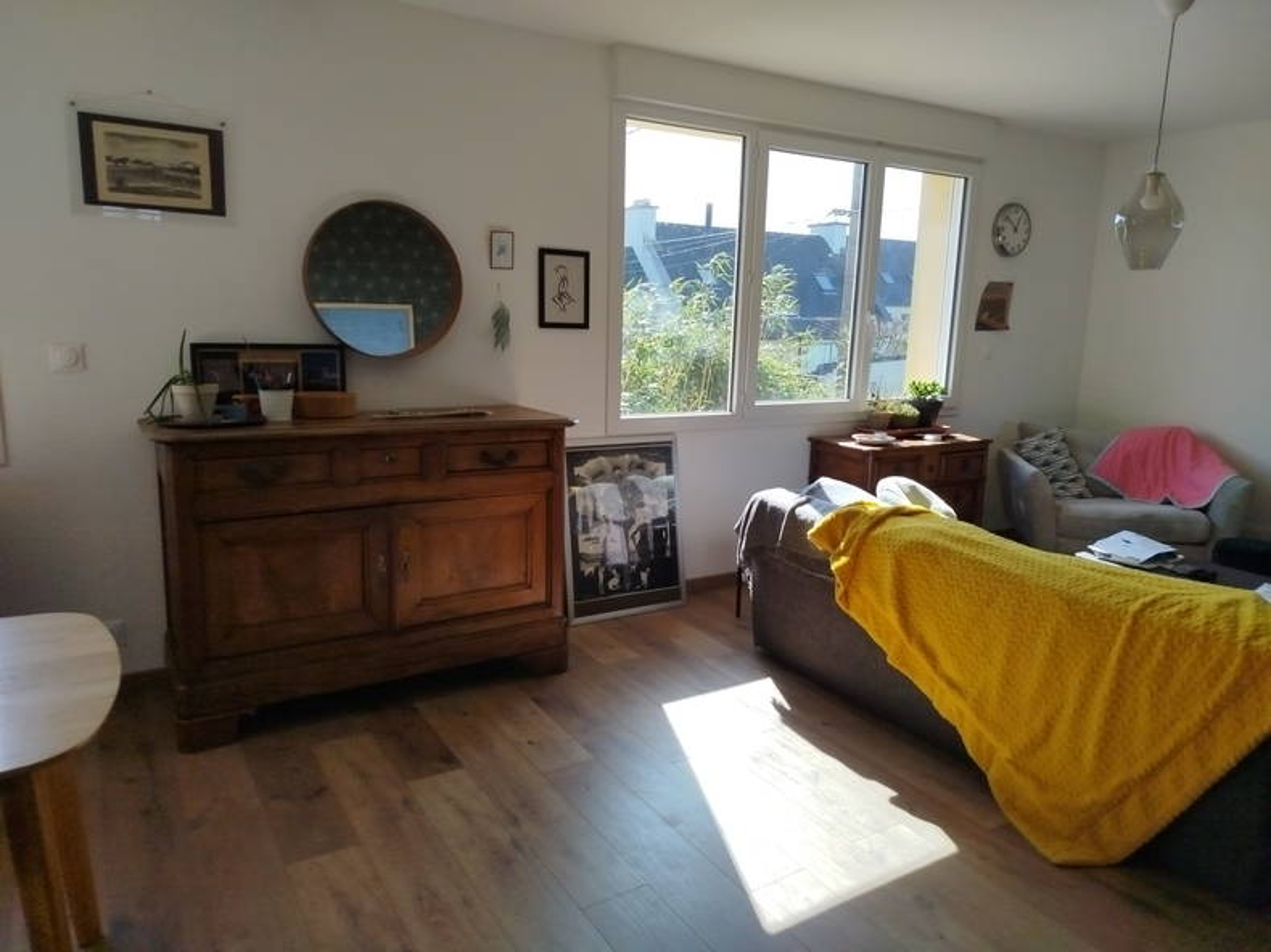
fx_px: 881
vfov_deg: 56.8
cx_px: 636
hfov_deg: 71.6
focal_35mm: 24
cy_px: 476
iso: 50
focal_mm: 5.31
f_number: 1.7
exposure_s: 1/265
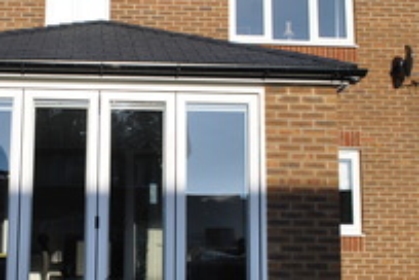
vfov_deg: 20.9
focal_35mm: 65
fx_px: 756
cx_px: 80
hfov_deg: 30.2
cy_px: 122
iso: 100
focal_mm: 20
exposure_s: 1/320
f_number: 9
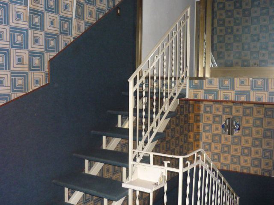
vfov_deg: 37.7
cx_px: 137
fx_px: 301
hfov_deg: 49.0
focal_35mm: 38
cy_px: 102
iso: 400
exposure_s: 1/30
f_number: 2.8
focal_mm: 5.5
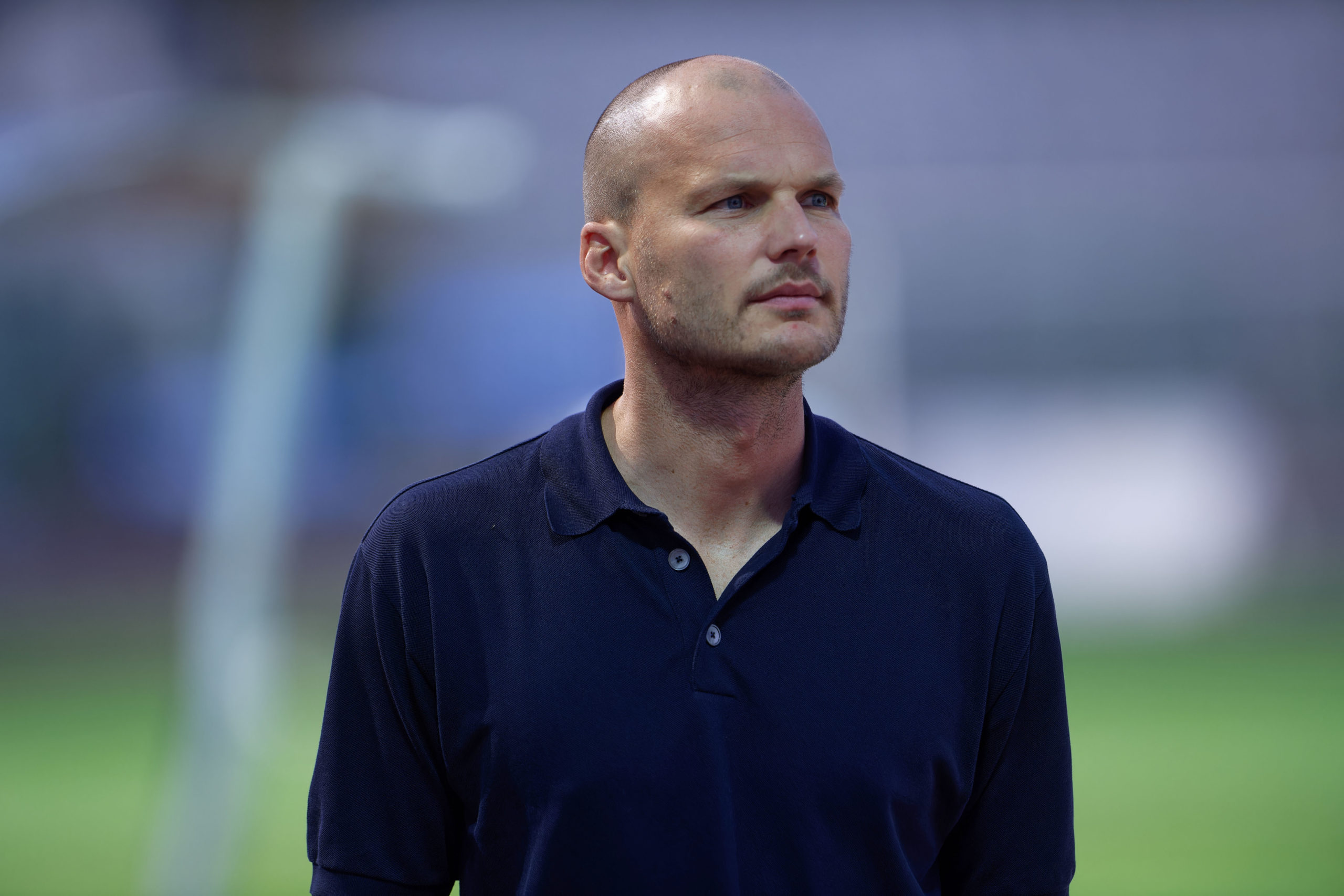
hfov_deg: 5.2
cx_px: 672
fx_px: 14933
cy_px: 448
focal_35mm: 400
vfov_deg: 3.4
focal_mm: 400
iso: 2500
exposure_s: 1/640
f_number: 3.2
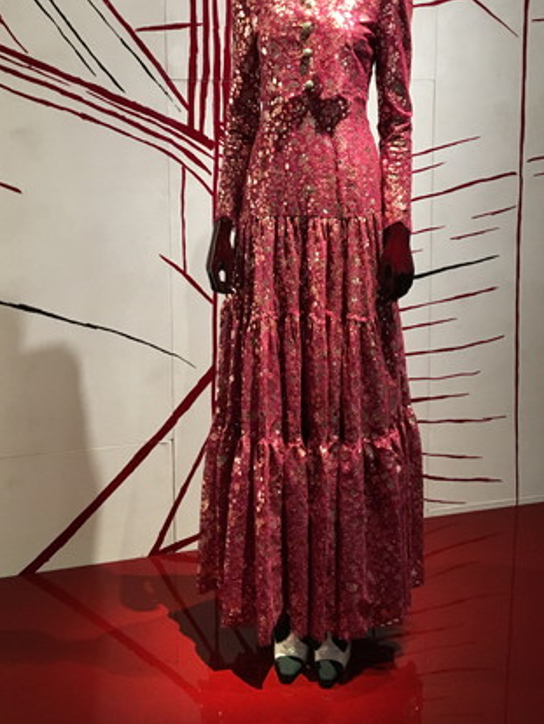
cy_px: 215
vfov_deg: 43.8
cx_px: 289
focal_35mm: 42
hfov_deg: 34.4
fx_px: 879
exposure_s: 1/20
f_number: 2.2
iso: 200
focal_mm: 4.15
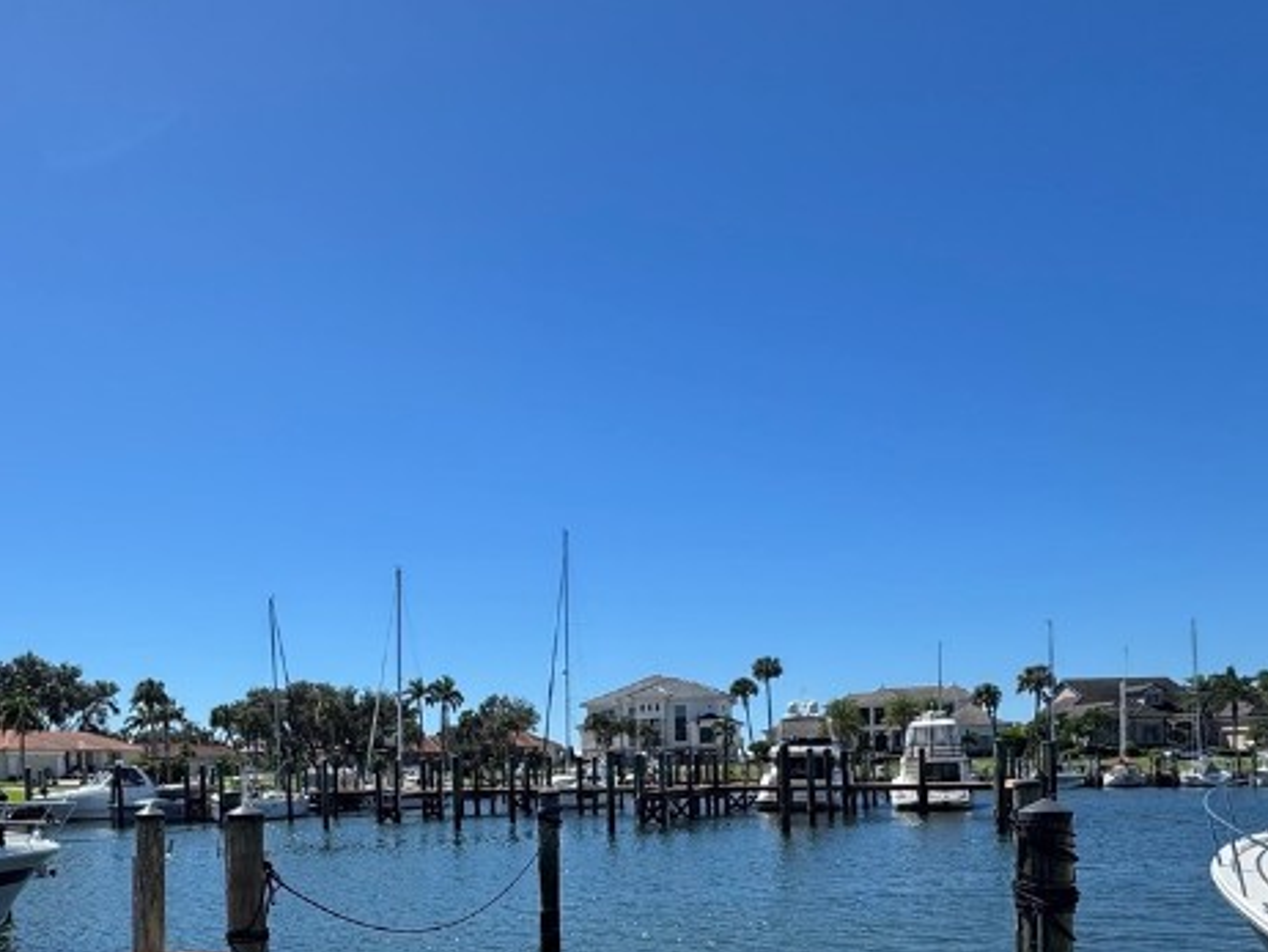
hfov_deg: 56.6
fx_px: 1136
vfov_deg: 43.0
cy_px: 787
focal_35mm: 31
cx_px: 390
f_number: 2.2
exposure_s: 1/2146
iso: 50
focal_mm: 2.22
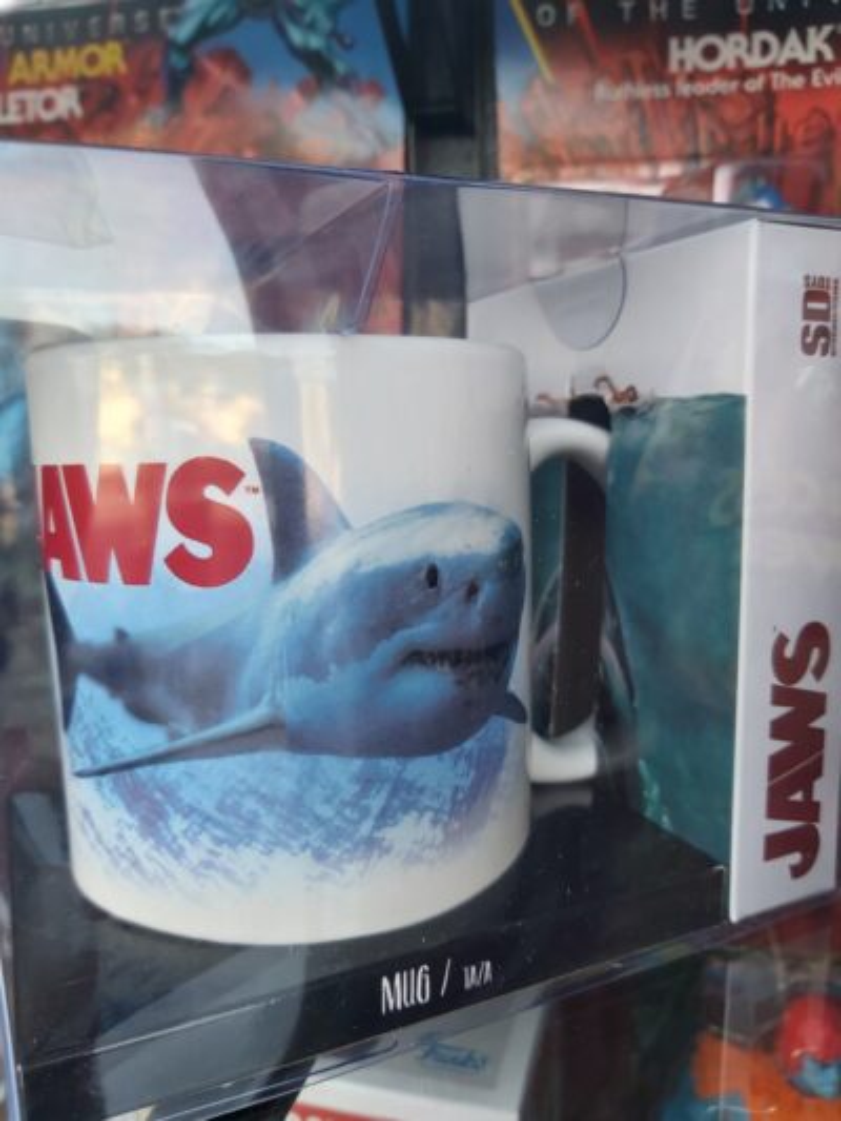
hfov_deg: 53.1
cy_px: 560
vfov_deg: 67.3
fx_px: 842
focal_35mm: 26
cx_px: 420
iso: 64
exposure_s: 1/168
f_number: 1.7
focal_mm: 3.92
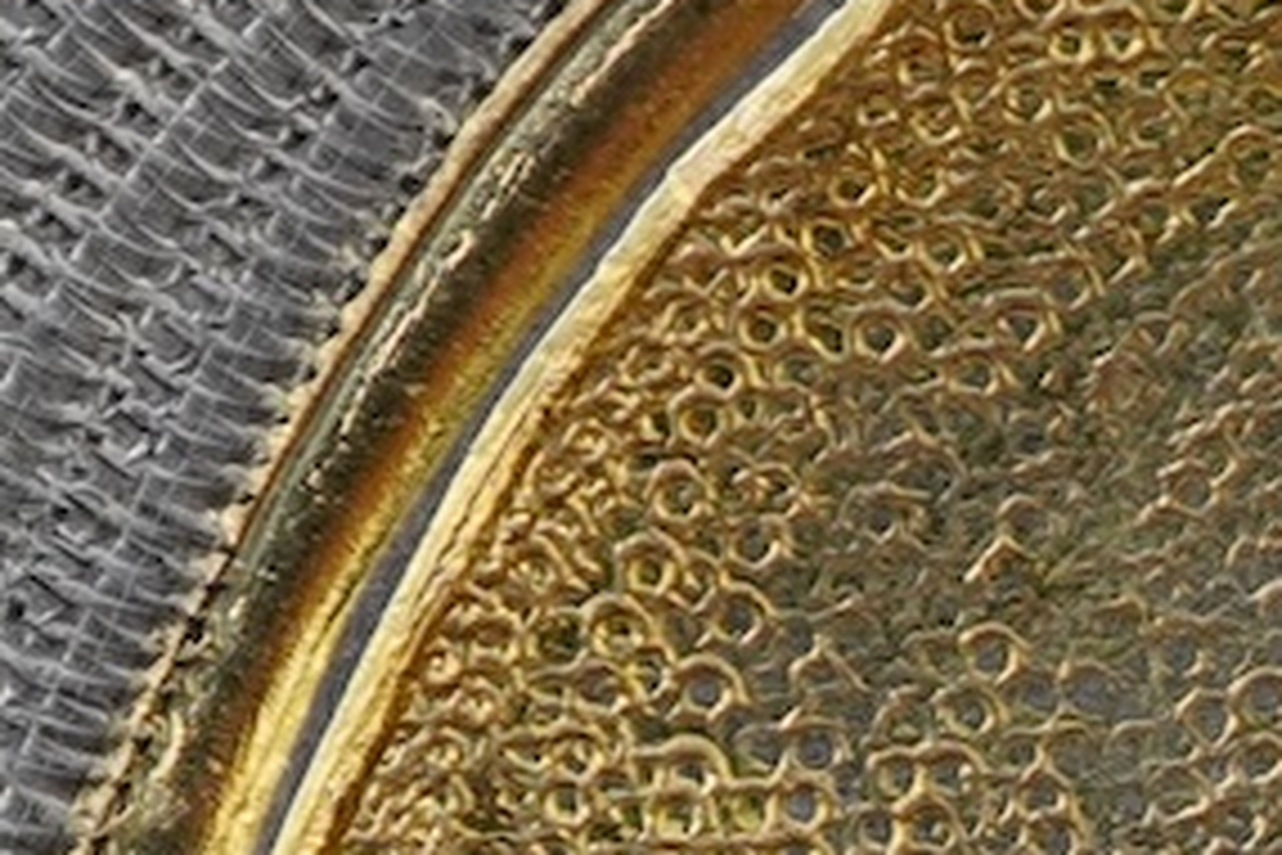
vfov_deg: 4.3
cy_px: 2092
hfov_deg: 6.5
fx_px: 11074
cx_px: 2083
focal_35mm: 311
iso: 640
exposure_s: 1/50
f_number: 13
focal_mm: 30
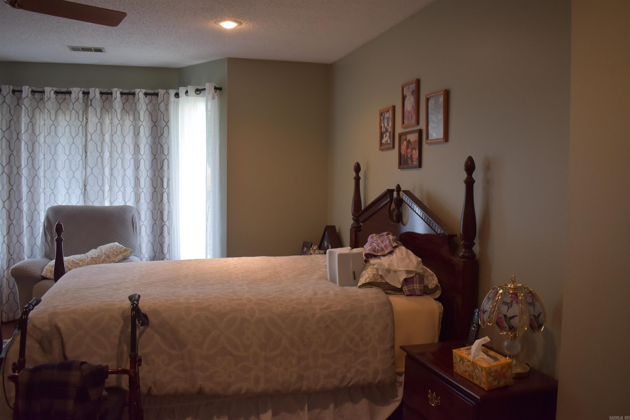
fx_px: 551
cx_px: 315
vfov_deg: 41.7
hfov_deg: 59.5
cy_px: 210
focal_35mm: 32
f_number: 4
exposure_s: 1/60
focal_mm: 21
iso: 720
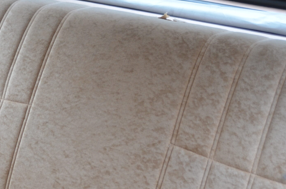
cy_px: 138
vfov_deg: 17.6
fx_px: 611
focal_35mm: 77
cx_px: 70
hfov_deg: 26.0
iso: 800
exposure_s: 1/60
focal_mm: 28
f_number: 4
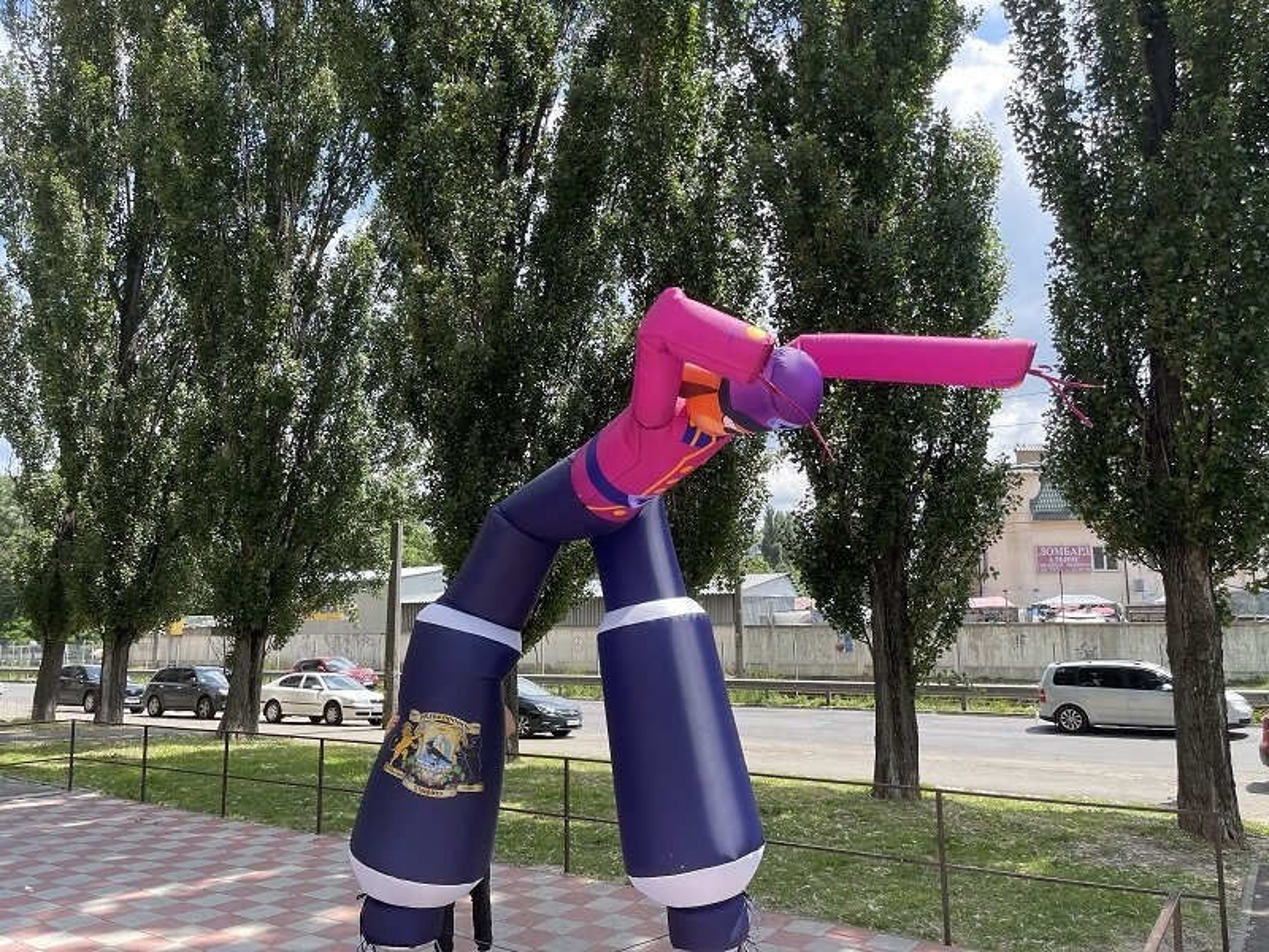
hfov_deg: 67.3
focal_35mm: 26
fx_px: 953
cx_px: 634
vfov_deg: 53.1
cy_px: 476
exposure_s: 1/1164
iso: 32
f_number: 1.6
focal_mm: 5.1
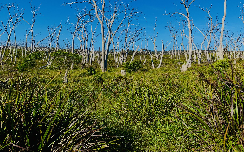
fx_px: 186
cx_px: 120
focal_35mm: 28
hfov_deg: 66.5
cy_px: 60
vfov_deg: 44.3
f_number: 1.8
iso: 25
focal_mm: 4.25
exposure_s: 1/6061
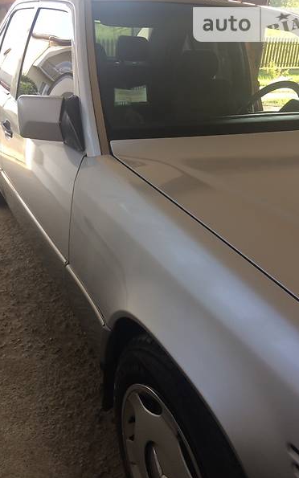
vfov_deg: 61.2
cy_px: 239
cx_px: 140
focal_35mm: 31
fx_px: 404
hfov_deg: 40.6
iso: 32
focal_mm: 4.2
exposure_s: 1/100
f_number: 2.2
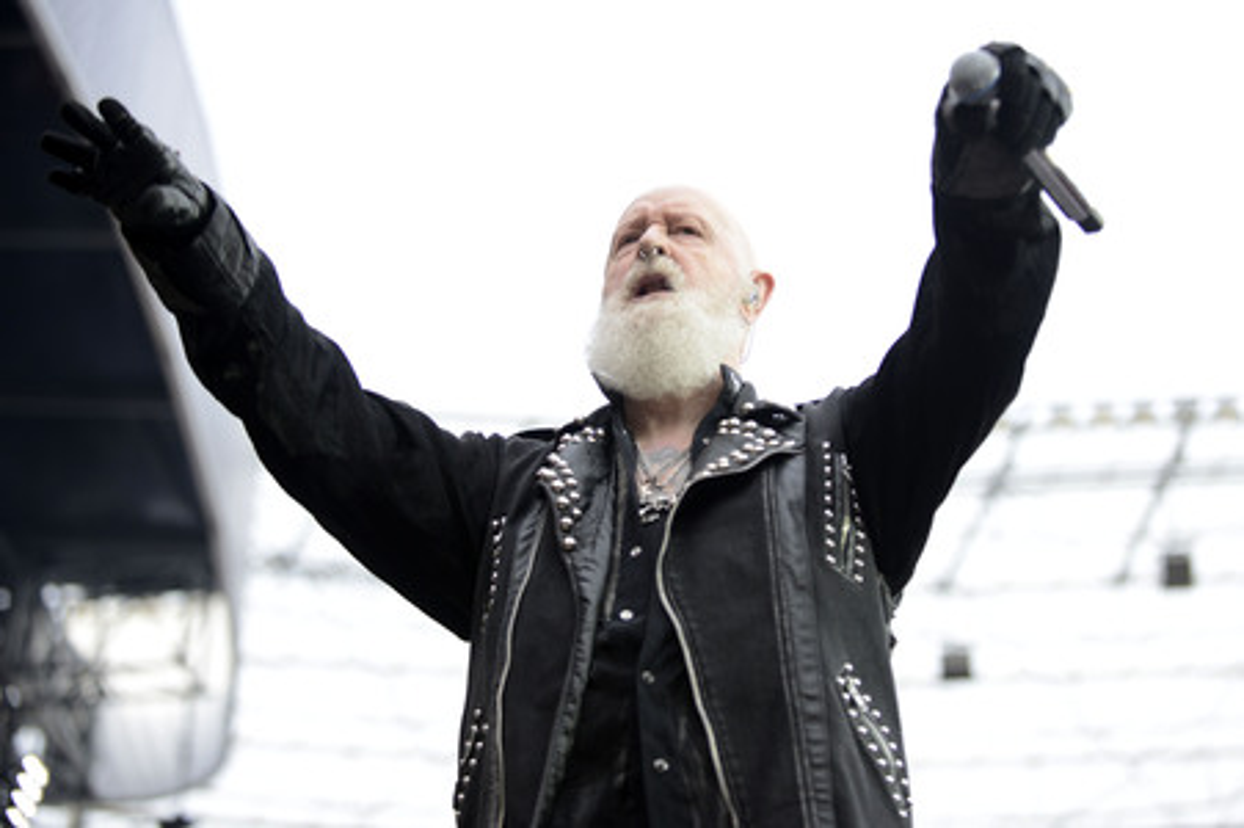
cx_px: 622
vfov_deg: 16.6
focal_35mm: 82
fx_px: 2831
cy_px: 414
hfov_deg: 24.8
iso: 400
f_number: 2.8
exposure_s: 1/800
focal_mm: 82
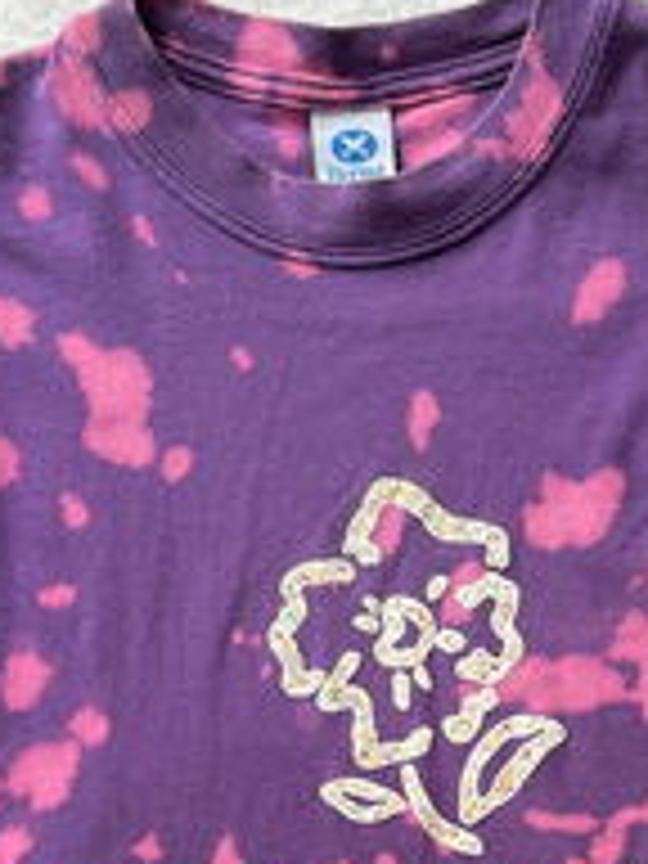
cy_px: 979
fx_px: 1797
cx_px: 621
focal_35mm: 72
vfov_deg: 24.9
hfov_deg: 19.9
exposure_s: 1/122
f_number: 1.6
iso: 64
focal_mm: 5.1
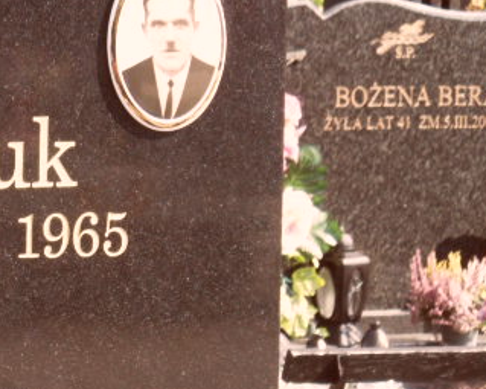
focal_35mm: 251
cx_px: -222
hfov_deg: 7.6
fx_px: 3609
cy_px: 387
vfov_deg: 6.1
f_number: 4.2
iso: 80
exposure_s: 1/180
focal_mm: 13.2
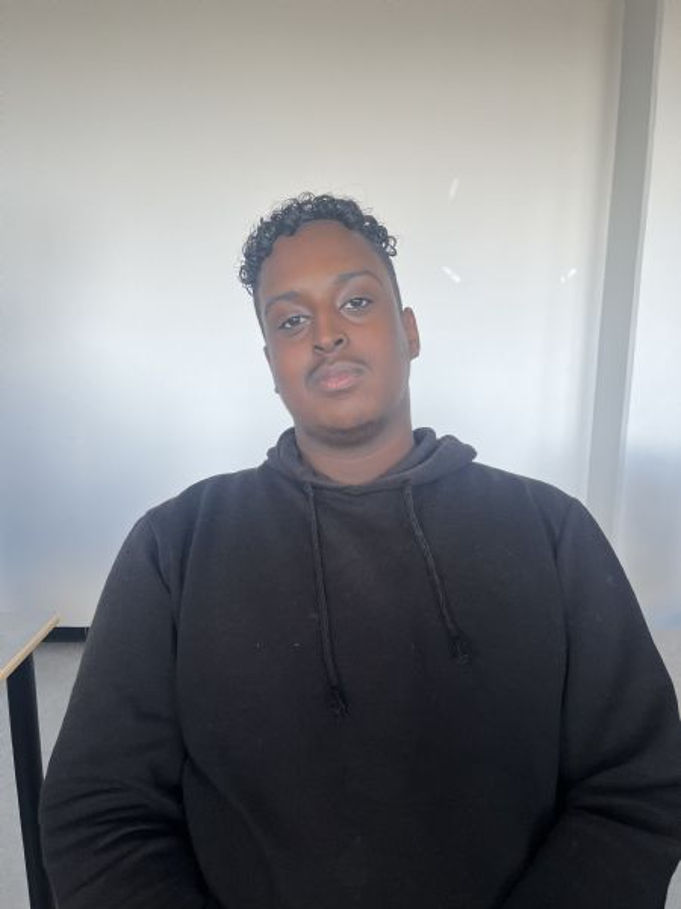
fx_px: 682
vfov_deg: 67.3
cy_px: 454
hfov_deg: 53.1
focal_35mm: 26
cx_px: 340
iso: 125
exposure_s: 1/120
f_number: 1.6
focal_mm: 5.1
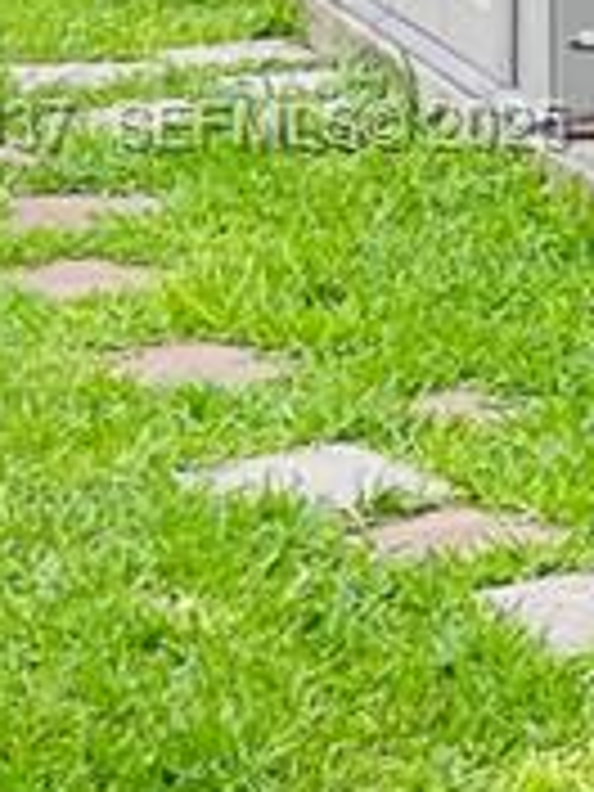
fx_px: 4050
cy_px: 130
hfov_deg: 7.4
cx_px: 1760
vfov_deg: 11.1
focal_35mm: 177
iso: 50
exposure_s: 1/938
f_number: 1.6
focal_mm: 5.1
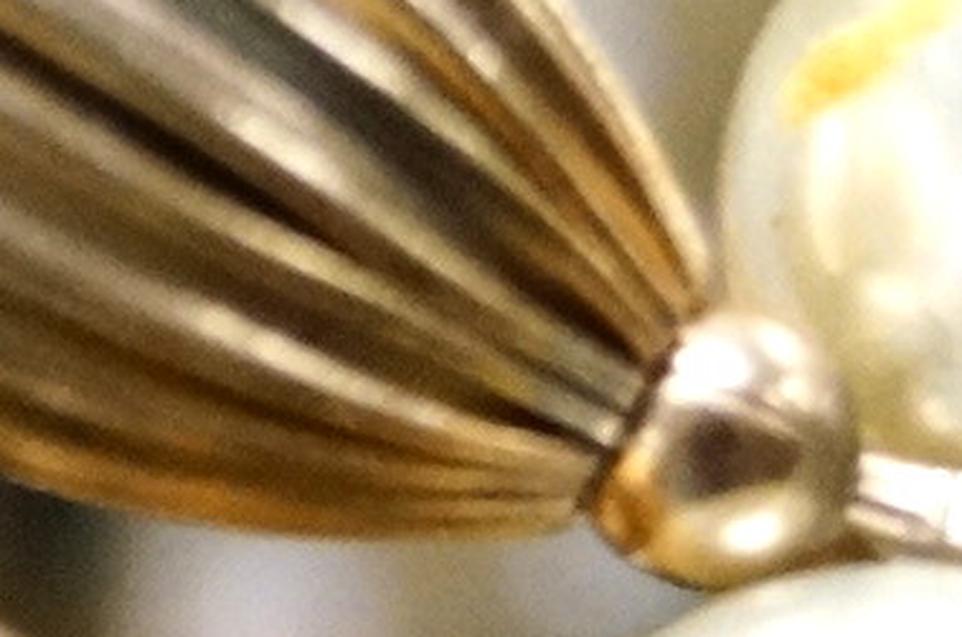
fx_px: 14219
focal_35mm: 533
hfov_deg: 3.9
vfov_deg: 2.6
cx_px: 812
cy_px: 84
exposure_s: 1/100
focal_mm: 55
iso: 2500
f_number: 5.6
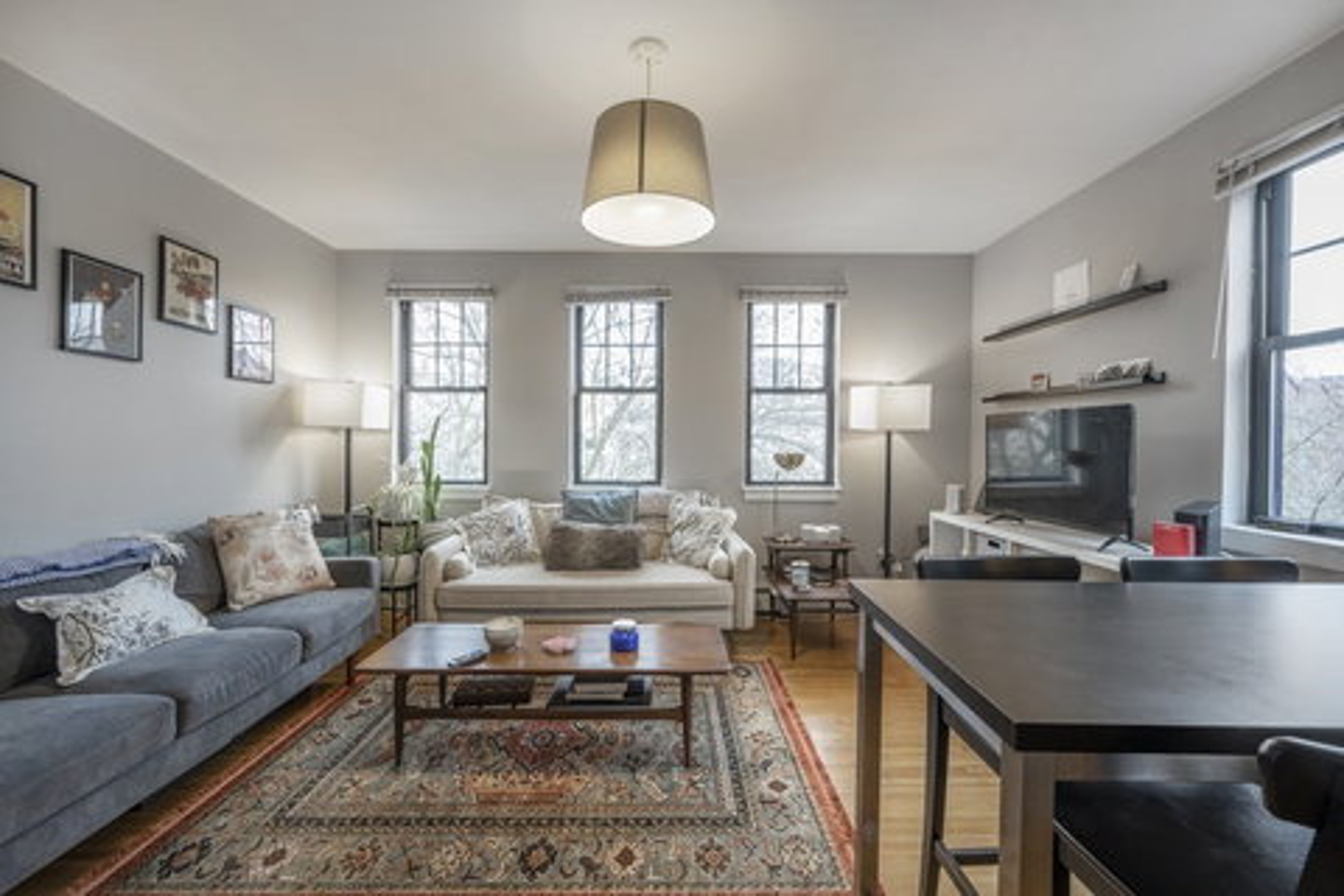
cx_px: 672
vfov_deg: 81.2
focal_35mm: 14
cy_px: 448
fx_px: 523
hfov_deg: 104.3
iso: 64
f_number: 10
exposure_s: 1
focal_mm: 14
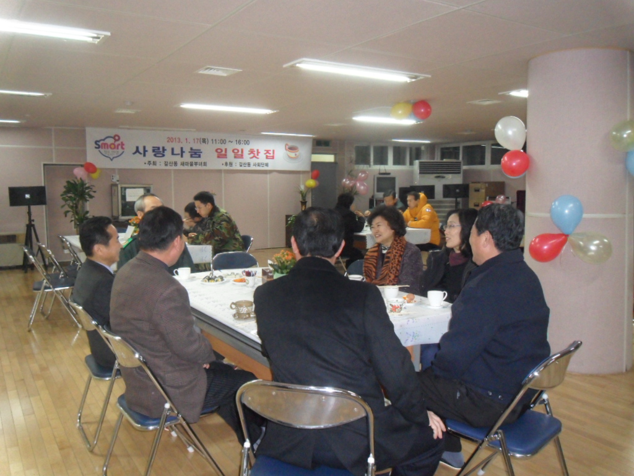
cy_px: 238
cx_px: 317
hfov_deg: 60.0
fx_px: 549
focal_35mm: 30
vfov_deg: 46.8
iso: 480
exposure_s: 1/45
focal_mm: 5.3
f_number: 3.7
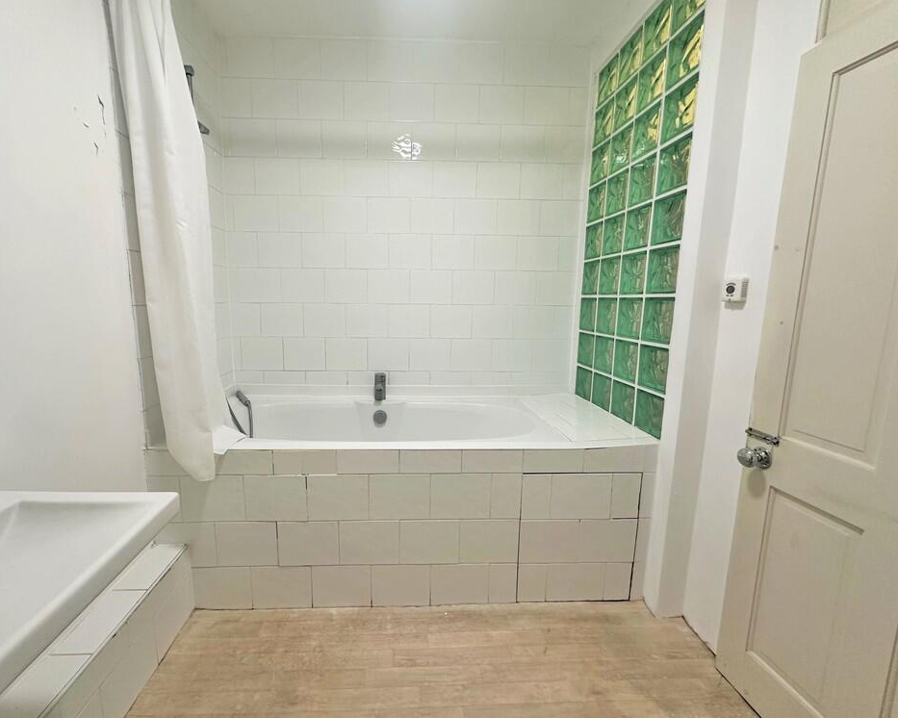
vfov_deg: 84.0
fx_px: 399
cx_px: 406
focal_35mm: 15
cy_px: 356
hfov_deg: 96.5
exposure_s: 1/100
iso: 200
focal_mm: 2.22
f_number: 2.2
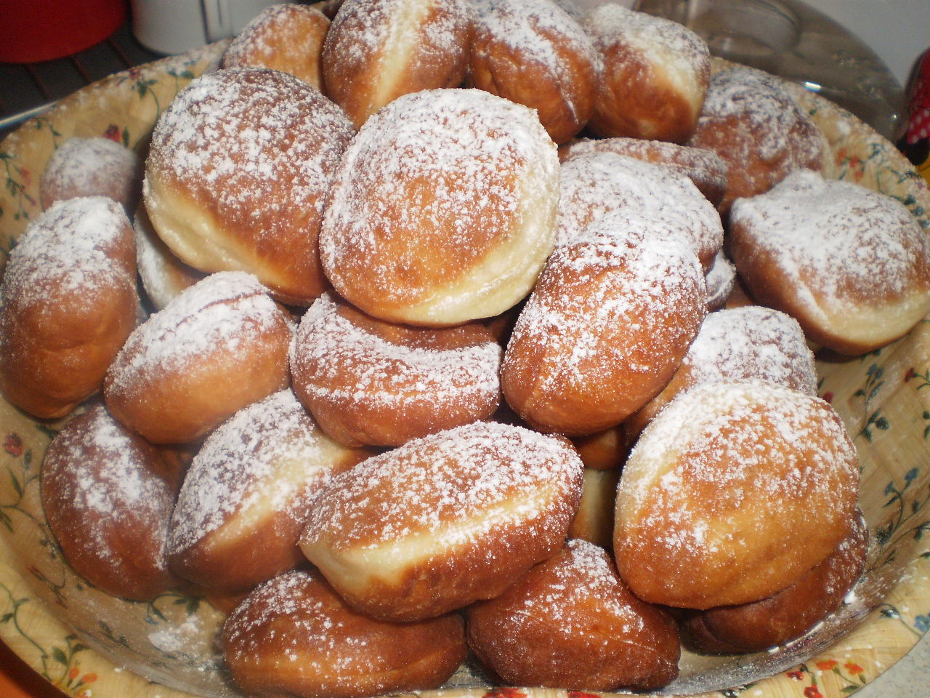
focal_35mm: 36
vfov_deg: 39.7
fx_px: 967
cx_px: 465
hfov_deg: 51.4
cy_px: 349
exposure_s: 1/30
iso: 125
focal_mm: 6.3
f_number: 3.1
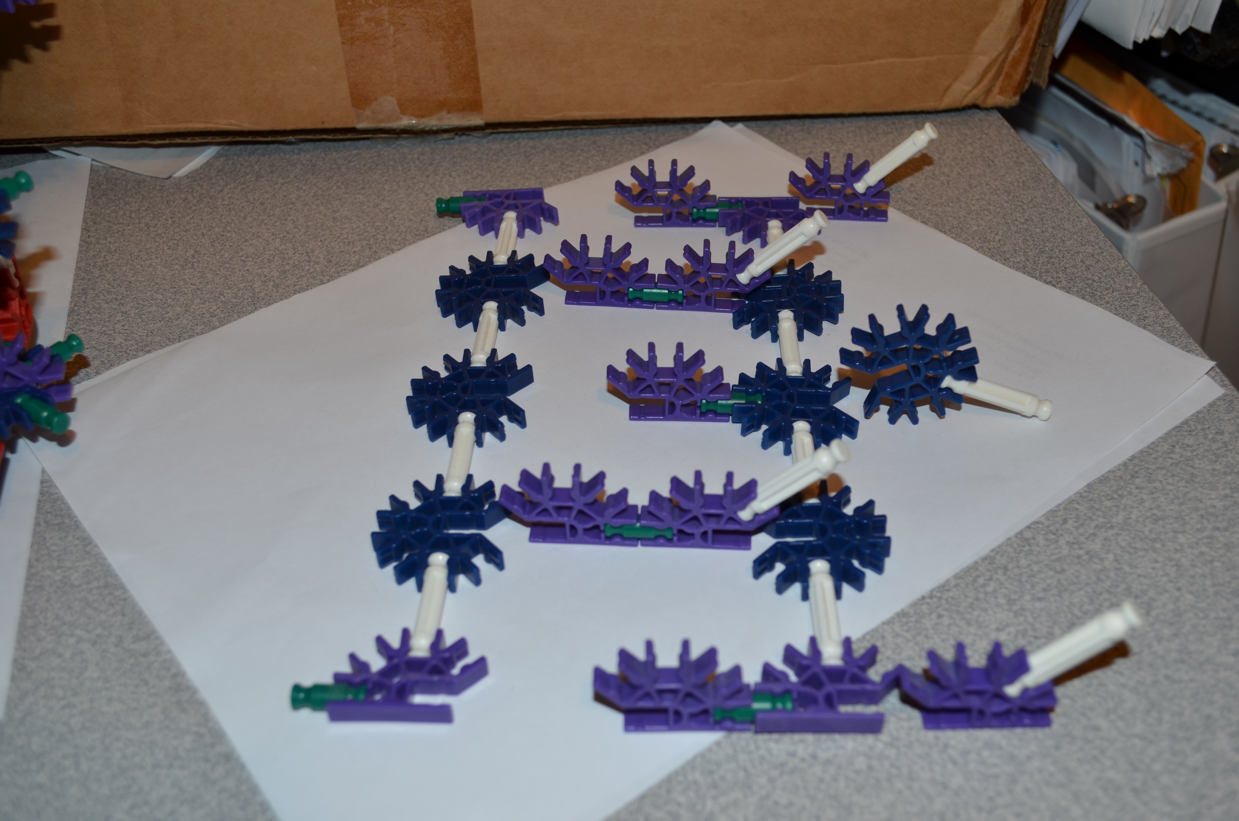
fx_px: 1339
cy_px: 410
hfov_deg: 49.6
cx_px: 620
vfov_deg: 34.1
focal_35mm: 39
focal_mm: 26
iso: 200
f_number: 5.6
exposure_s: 1/30
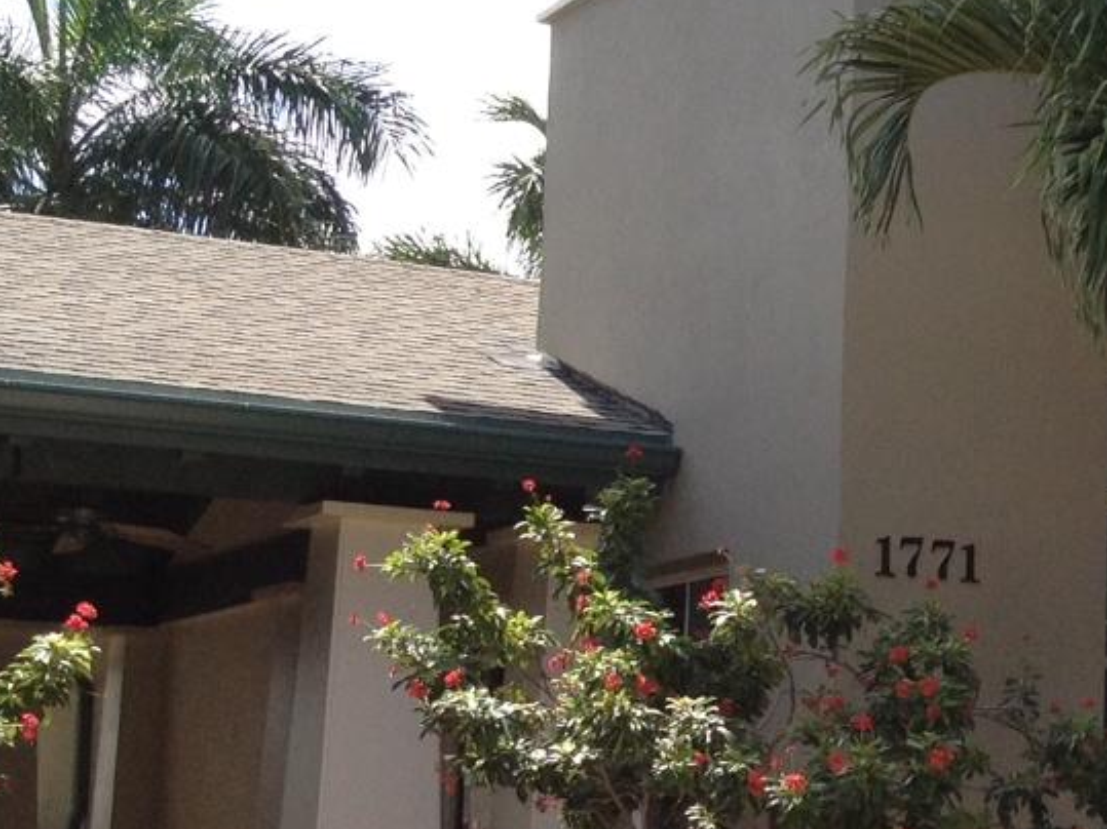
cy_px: 673
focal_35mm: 106
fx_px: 3389
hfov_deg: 17.3
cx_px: 1499
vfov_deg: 13.9
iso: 100
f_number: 2.4
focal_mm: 4.28
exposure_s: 1/1126
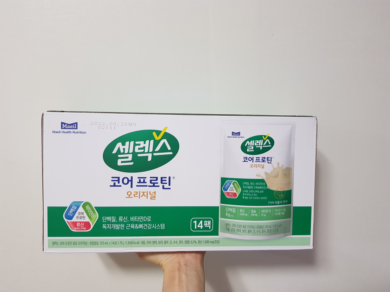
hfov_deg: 67.3
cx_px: 195
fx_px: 293
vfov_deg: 53.1
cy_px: 146
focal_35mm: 26
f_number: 1.7
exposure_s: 1/30
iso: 250
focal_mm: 4.2
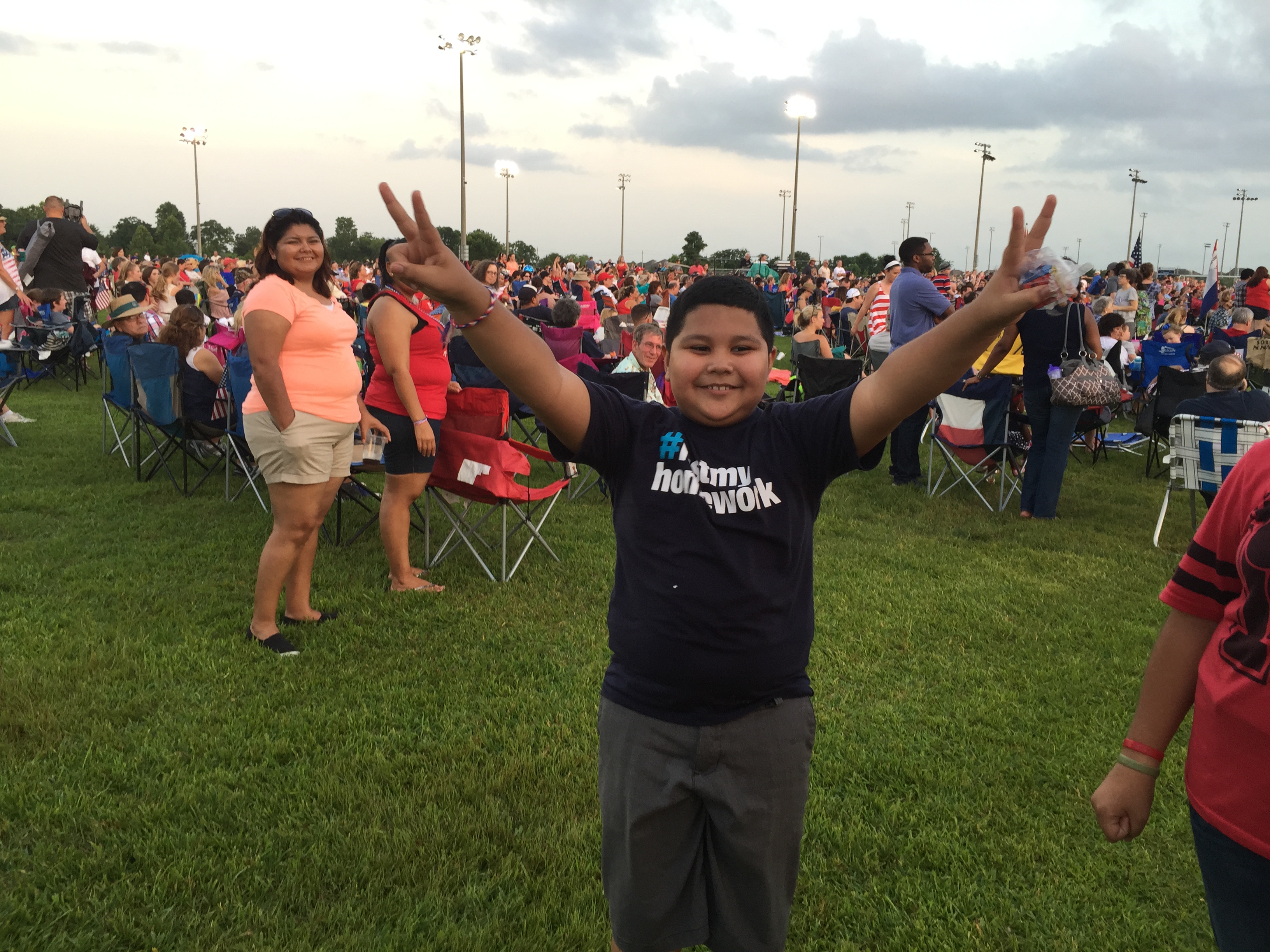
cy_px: 476
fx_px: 1064
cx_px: 635
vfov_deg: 48.2
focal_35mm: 29
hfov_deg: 61.7
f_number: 2.2
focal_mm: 4.15
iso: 40
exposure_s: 1/60
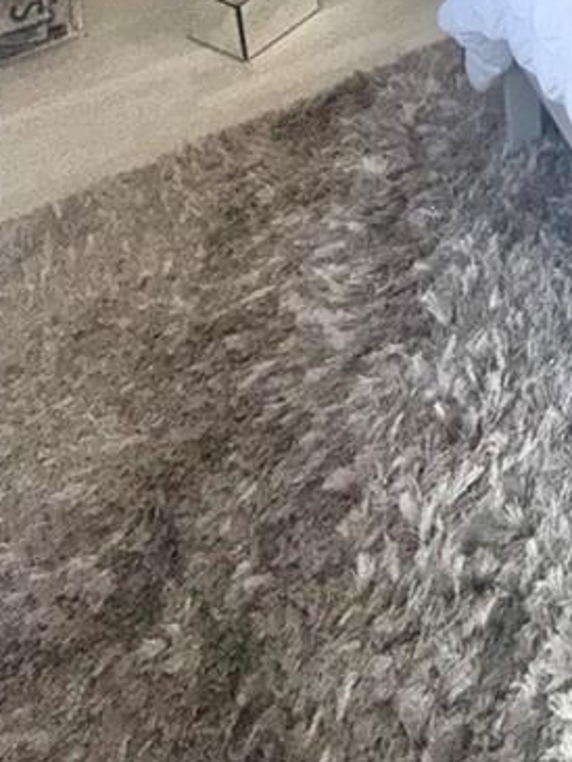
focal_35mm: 46
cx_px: 875
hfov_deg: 24.2
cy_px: -411
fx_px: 1013
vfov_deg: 27.1
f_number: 2.2
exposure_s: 1/122
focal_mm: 2.22
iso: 40
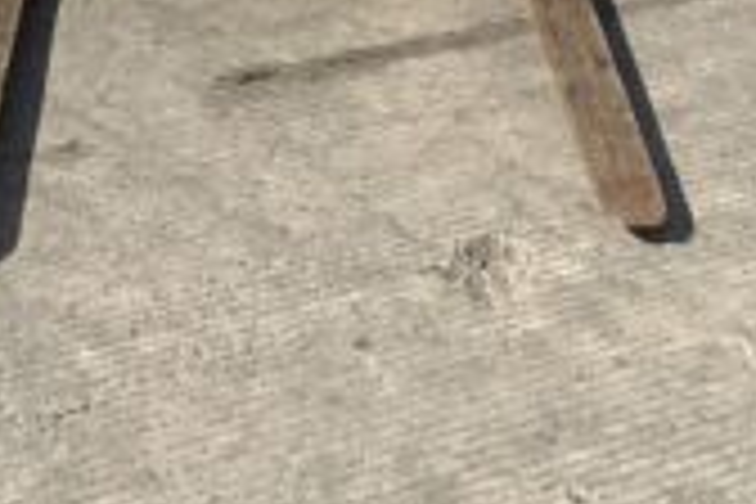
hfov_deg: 17.8
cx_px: 490
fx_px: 2415
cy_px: -544
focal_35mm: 115
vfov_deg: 10.8
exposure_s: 1/2141
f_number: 1.8
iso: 16
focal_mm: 3
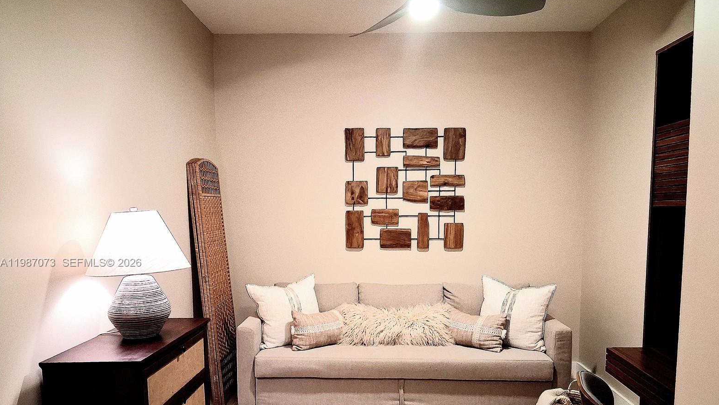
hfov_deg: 66.1
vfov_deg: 39.8
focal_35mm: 29
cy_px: 263
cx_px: 366
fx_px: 553
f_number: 1.8
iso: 640
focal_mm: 3.98
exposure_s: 1/60.2
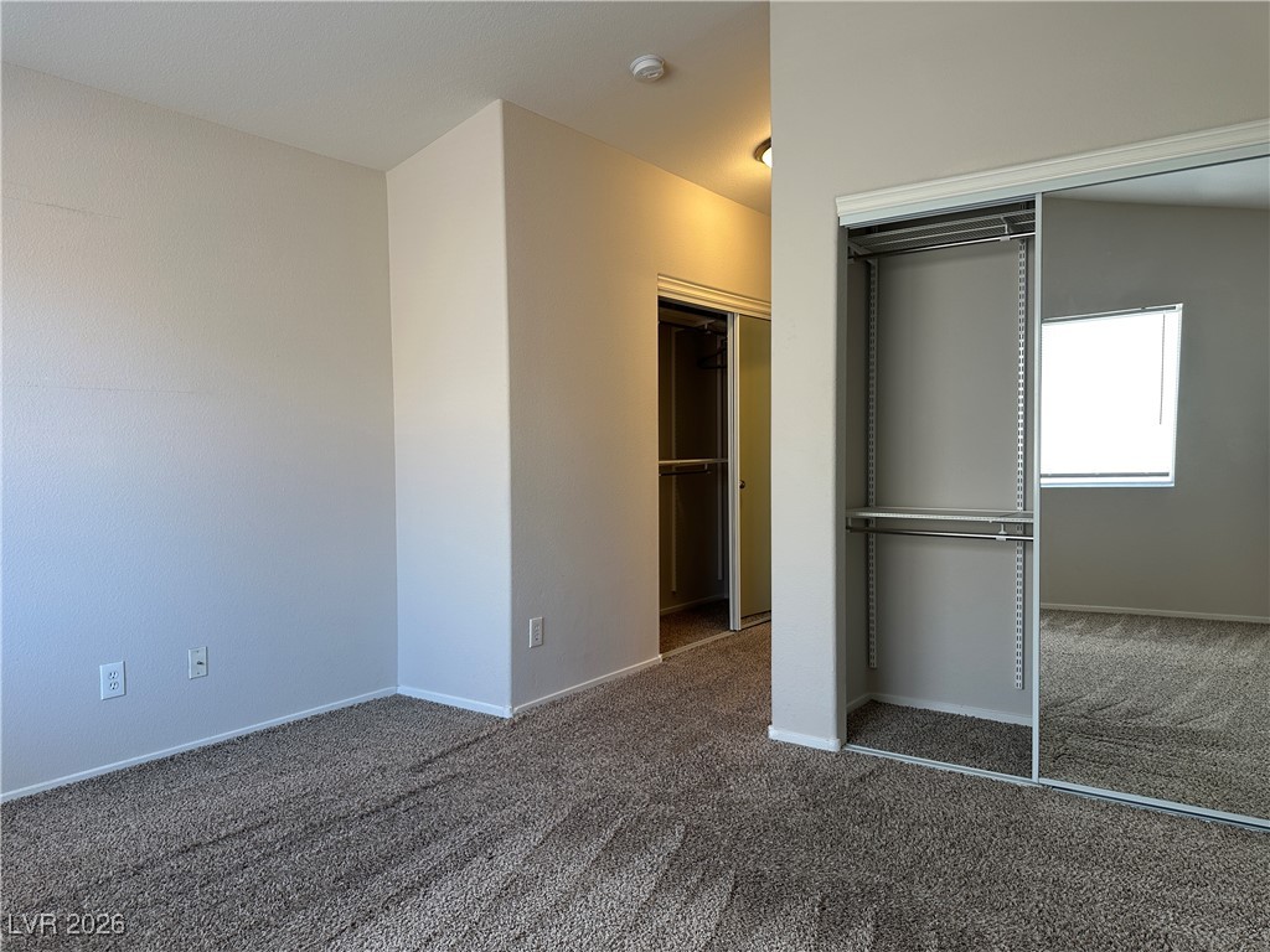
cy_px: 476
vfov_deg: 56.8
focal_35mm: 24
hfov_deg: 71.6
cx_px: 635
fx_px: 881
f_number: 1.78
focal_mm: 6.86
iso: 100
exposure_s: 1/120
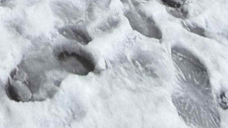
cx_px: -193
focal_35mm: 93
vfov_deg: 6.1
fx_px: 562
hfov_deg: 17.9
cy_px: -533
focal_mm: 2.22
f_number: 2.2
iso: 40
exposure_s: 1/222
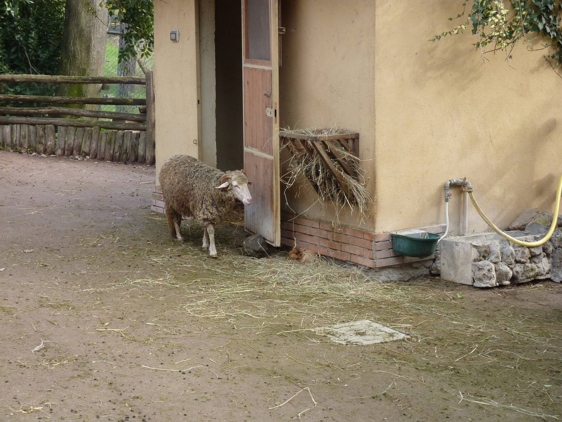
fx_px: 1169
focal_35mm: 72
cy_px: 211
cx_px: 281
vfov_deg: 20.4
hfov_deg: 27.0
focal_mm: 11.9
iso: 160
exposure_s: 1/100
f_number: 4.1
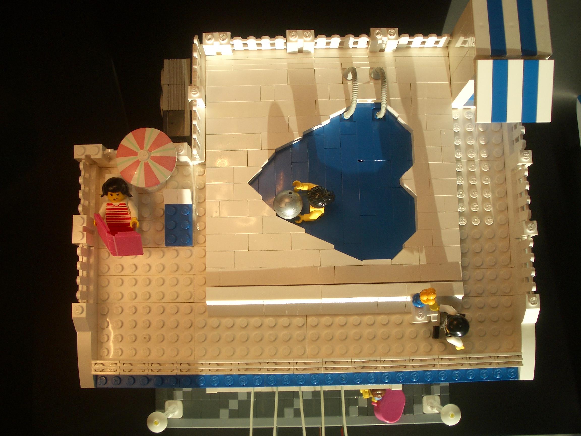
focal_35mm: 41
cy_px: 218
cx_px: 290
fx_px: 688
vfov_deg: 35.1
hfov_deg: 45.8
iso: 50
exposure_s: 1/250
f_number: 4.6
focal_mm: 6.8
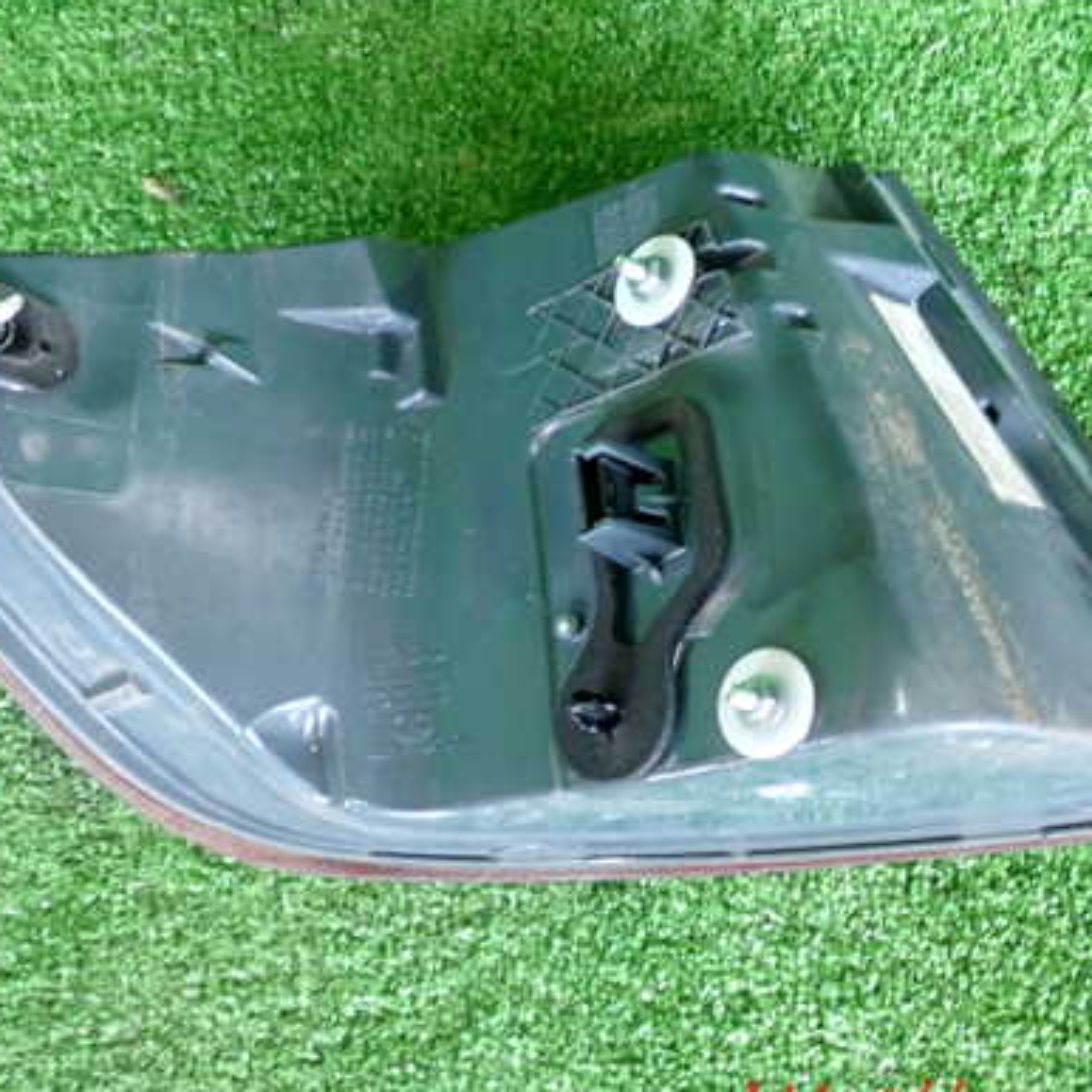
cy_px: 509
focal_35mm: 44
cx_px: 538
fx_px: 1570
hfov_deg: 38.3
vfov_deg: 38.3
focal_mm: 5.79
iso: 250
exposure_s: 1/30
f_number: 2.4
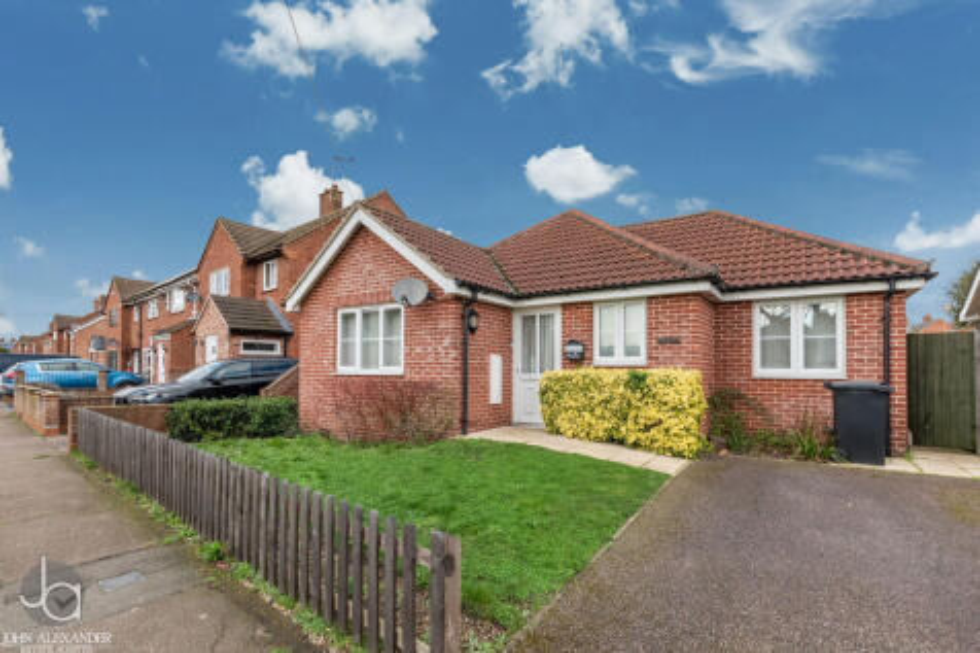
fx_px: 449
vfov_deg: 72.0
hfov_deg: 95.0
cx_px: 490
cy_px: 326
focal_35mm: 16
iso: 640
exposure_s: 1/800
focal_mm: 11
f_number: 9
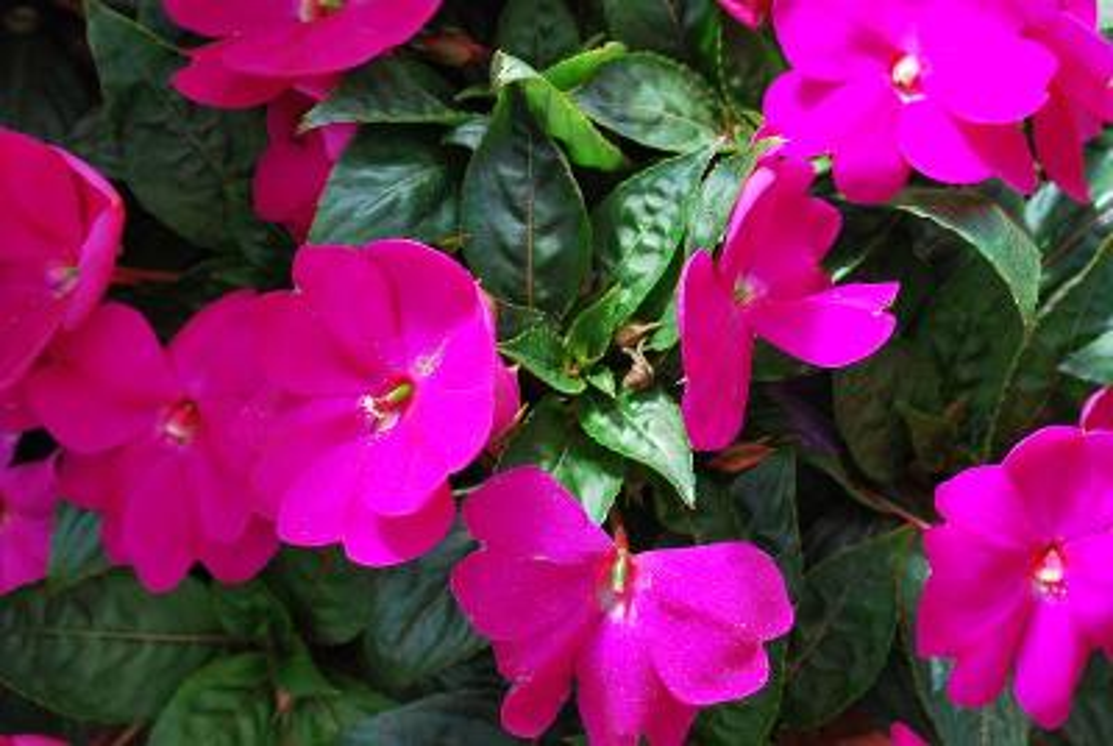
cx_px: 556
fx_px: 2043
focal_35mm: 66
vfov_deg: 20.7
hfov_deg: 30.5
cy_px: 373
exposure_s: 1/60
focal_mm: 44
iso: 200
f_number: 8
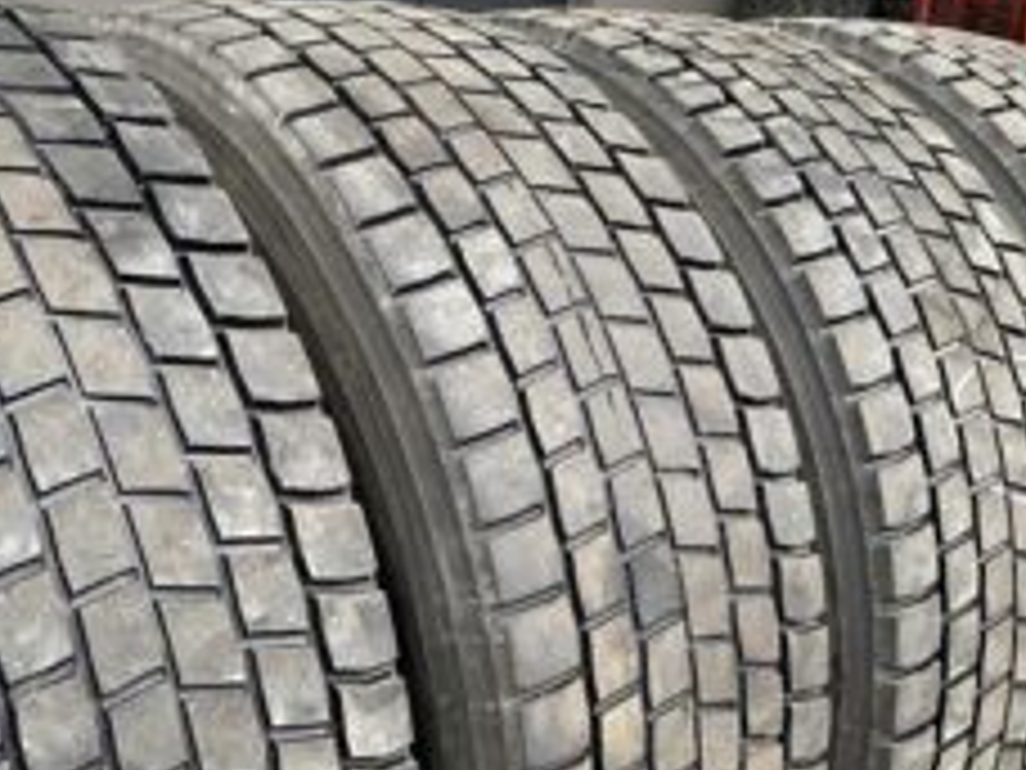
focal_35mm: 49
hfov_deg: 38.9
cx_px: 464
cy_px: 660
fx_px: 1452
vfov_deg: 28.8
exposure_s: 1/74
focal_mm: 4.25
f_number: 1.8
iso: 125
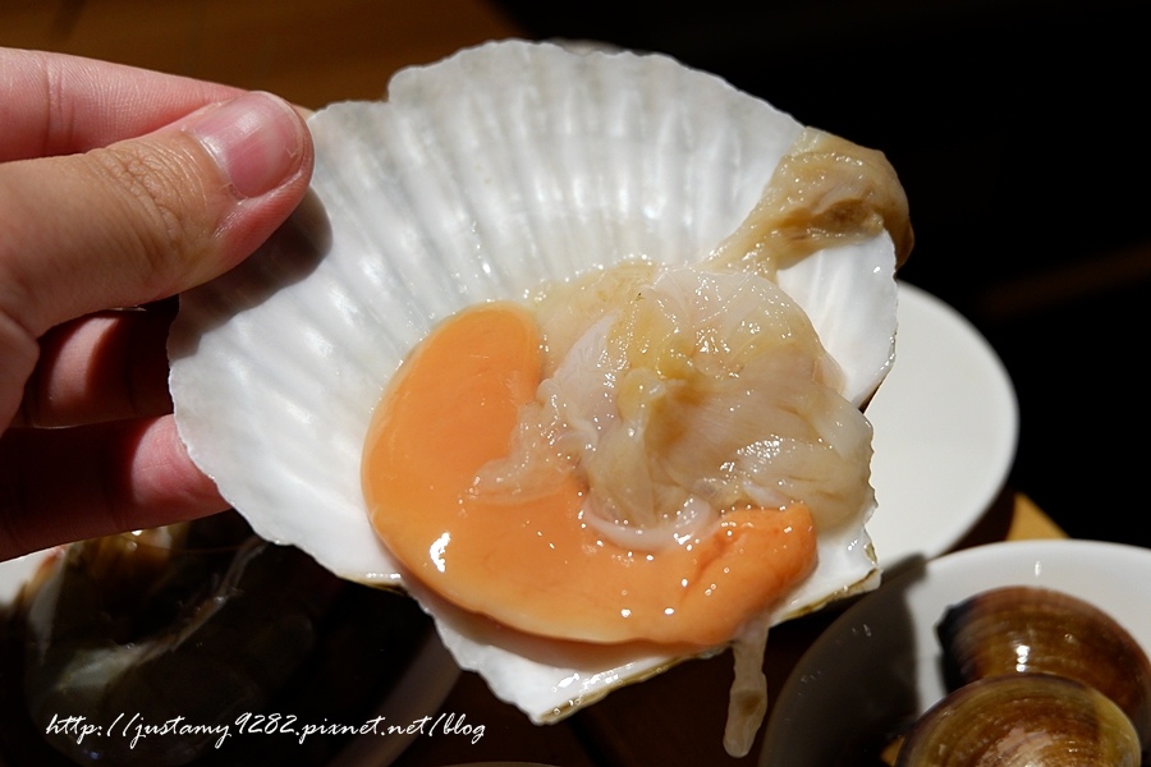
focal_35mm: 47
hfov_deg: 41.9
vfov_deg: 28.6
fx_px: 1503
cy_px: 384
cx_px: 576
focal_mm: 31
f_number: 4.7
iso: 1000
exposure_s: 1/70
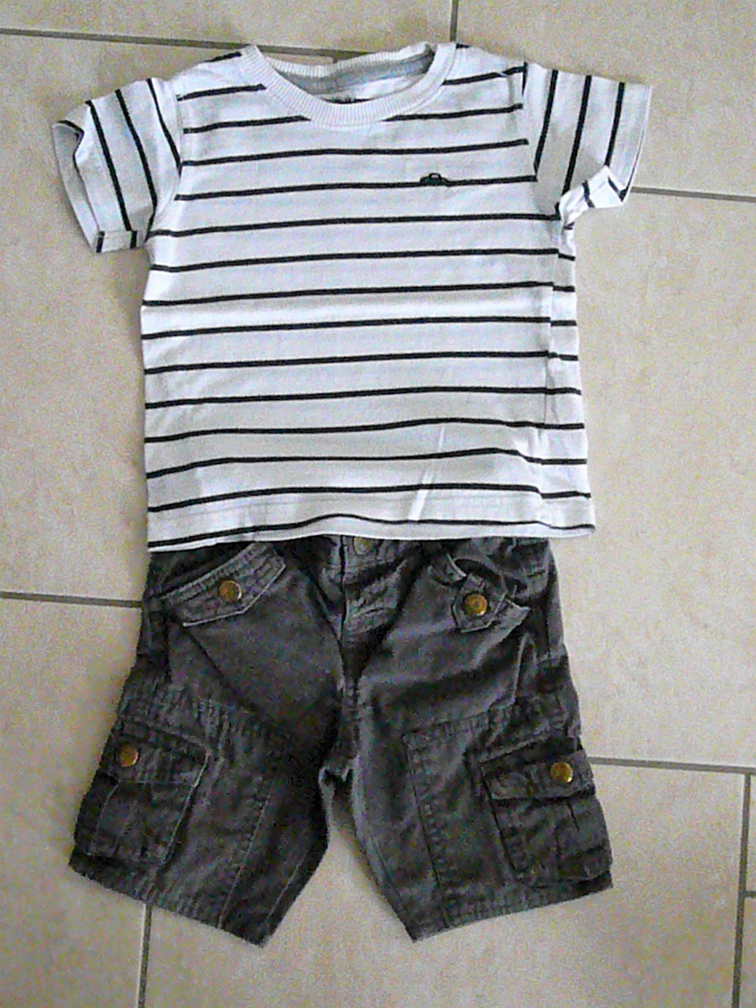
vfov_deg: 44.8
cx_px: 378
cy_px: 504
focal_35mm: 42
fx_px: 1223
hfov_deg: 34.3
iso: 3200
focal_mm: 6.9
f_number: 3.3
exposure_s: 1/250
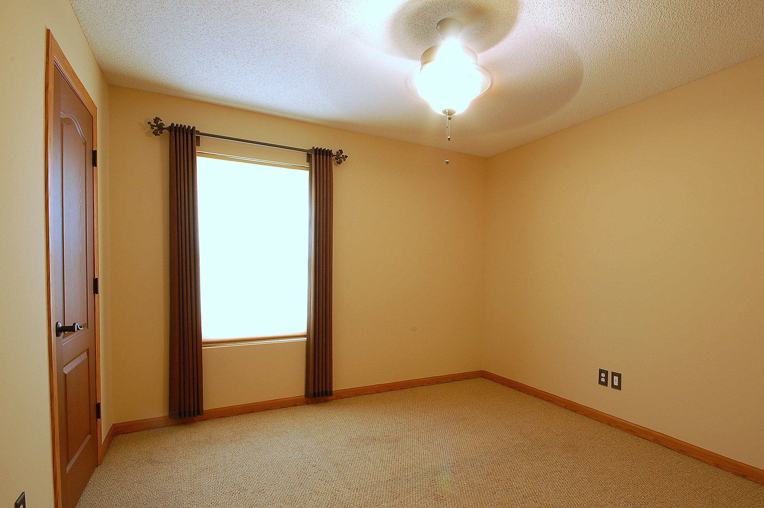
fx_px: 382
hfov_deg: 89.1
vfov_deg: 67.1
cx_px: 450
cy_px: 279
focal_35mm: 18
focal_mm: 10
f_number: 16
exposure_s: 4
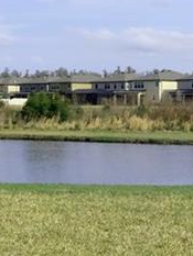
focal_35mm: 97
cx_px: 119
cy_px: 133
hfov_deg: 15.2
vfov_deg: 20.2
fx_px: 720
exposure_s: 1/350
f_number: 11
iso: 400
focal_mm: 15.1
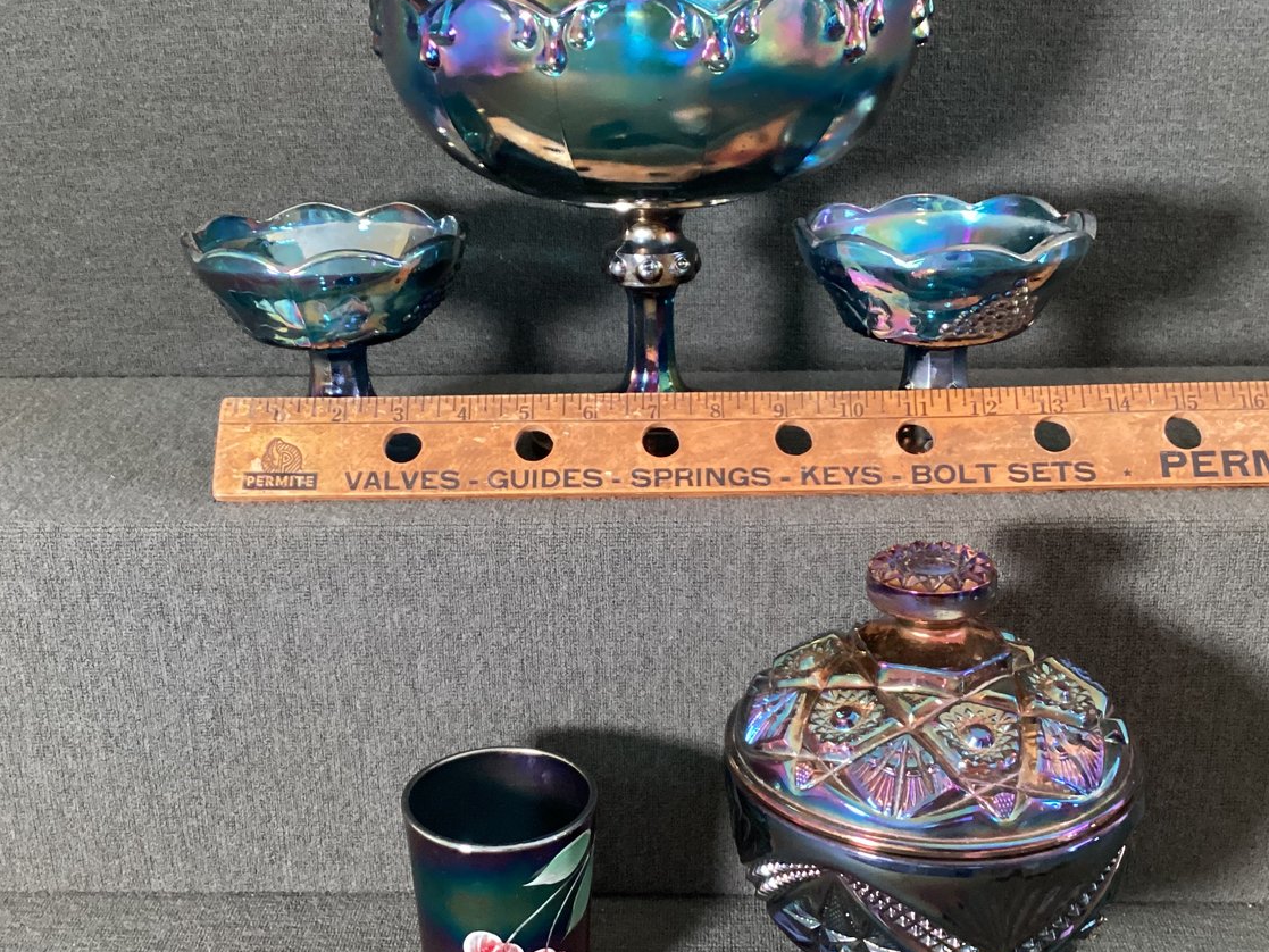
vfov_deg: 34.3
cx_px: 583
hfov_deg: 44.8
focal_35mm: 42
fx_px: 1540
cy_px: 536
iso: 400
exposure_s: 1/25
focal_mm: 3.3
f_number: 2.4
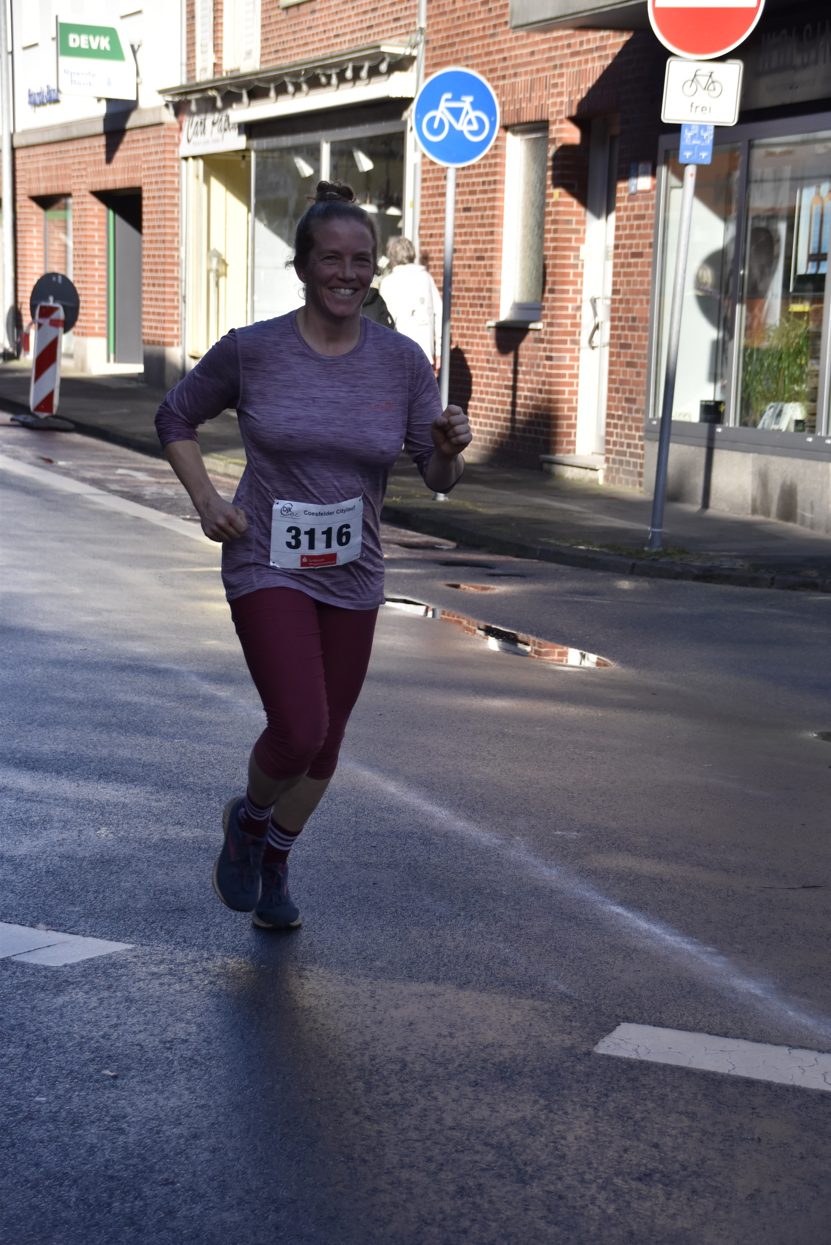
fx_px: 3218
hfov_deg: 14.7
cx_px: 416
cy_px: 622
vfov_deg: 21.9
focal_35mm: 93
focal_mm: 62
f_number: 5
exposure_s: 1/1250
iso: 400
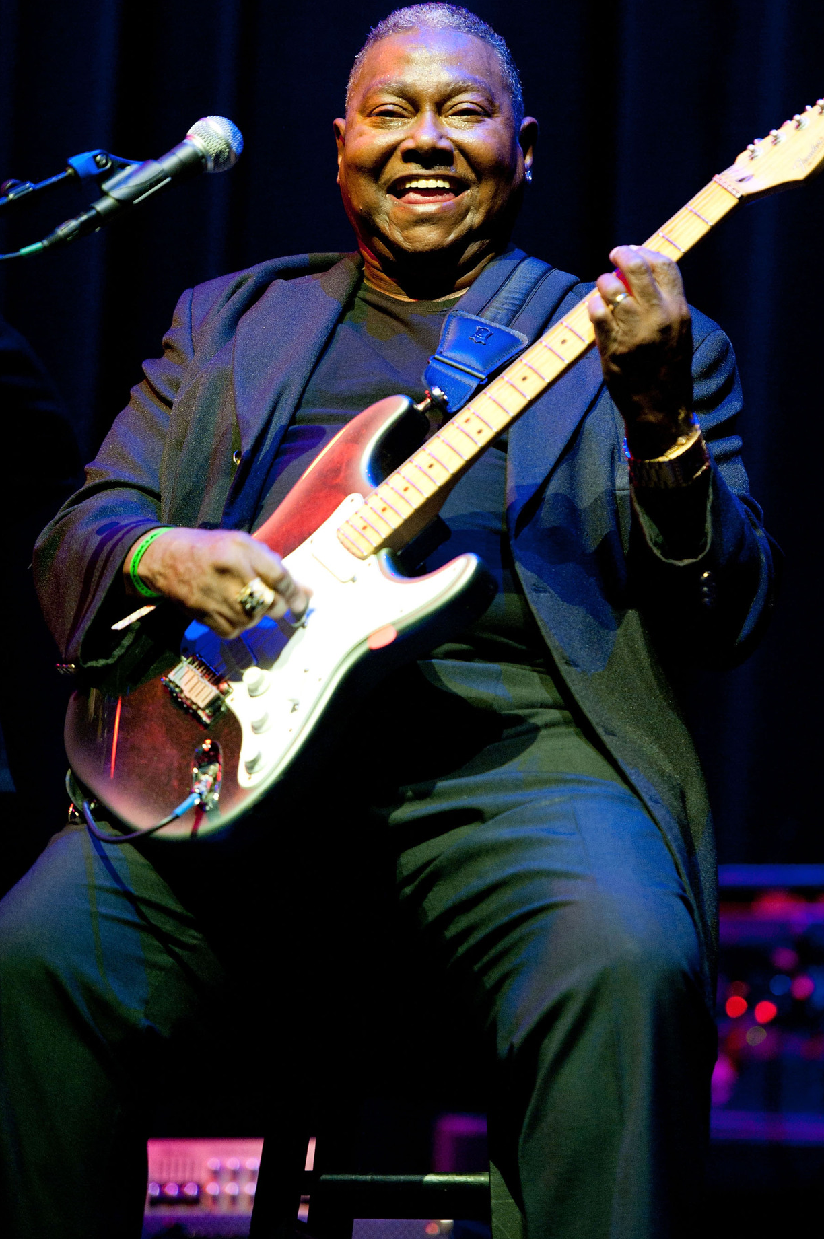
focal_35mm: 178
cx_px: 450
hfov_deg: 7.7
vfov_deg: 11.6
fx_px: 6122
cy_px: 583
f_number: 2.8
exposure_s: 1/250
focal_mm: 160
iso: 1600
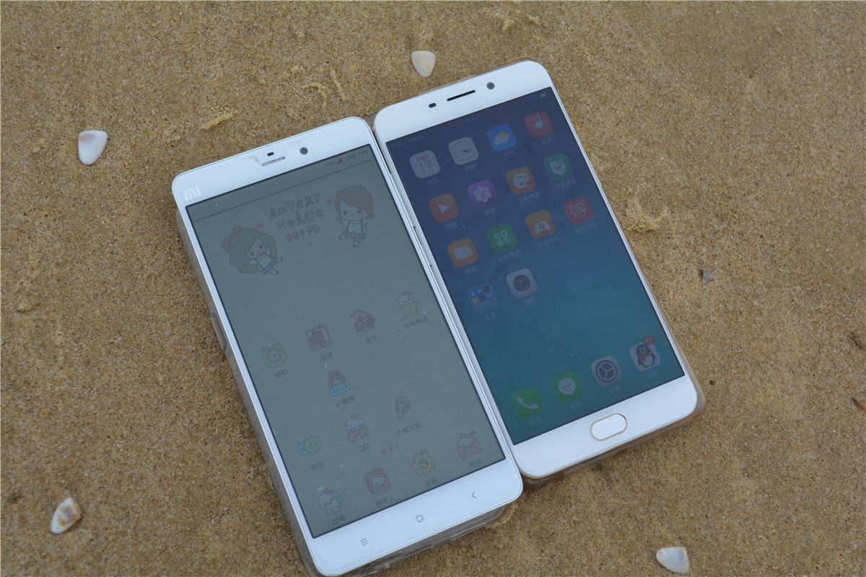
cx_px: 433
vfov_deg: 28.9
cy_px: 288
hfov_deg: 42.3
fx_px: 1118
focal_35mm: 46
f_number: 8
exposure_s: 1/200
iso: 100
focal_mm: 31
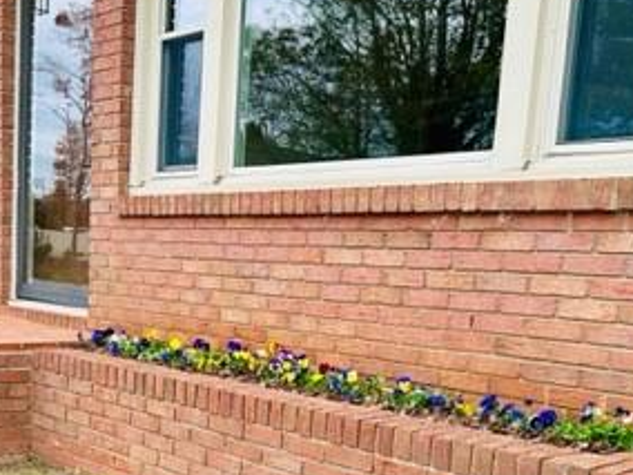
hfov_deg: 35.1
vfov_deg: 26.1
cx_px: 198
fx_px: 987
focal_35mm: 54
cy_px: 430
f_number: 1.78
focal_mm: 6.86
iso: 80
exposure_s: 1/564
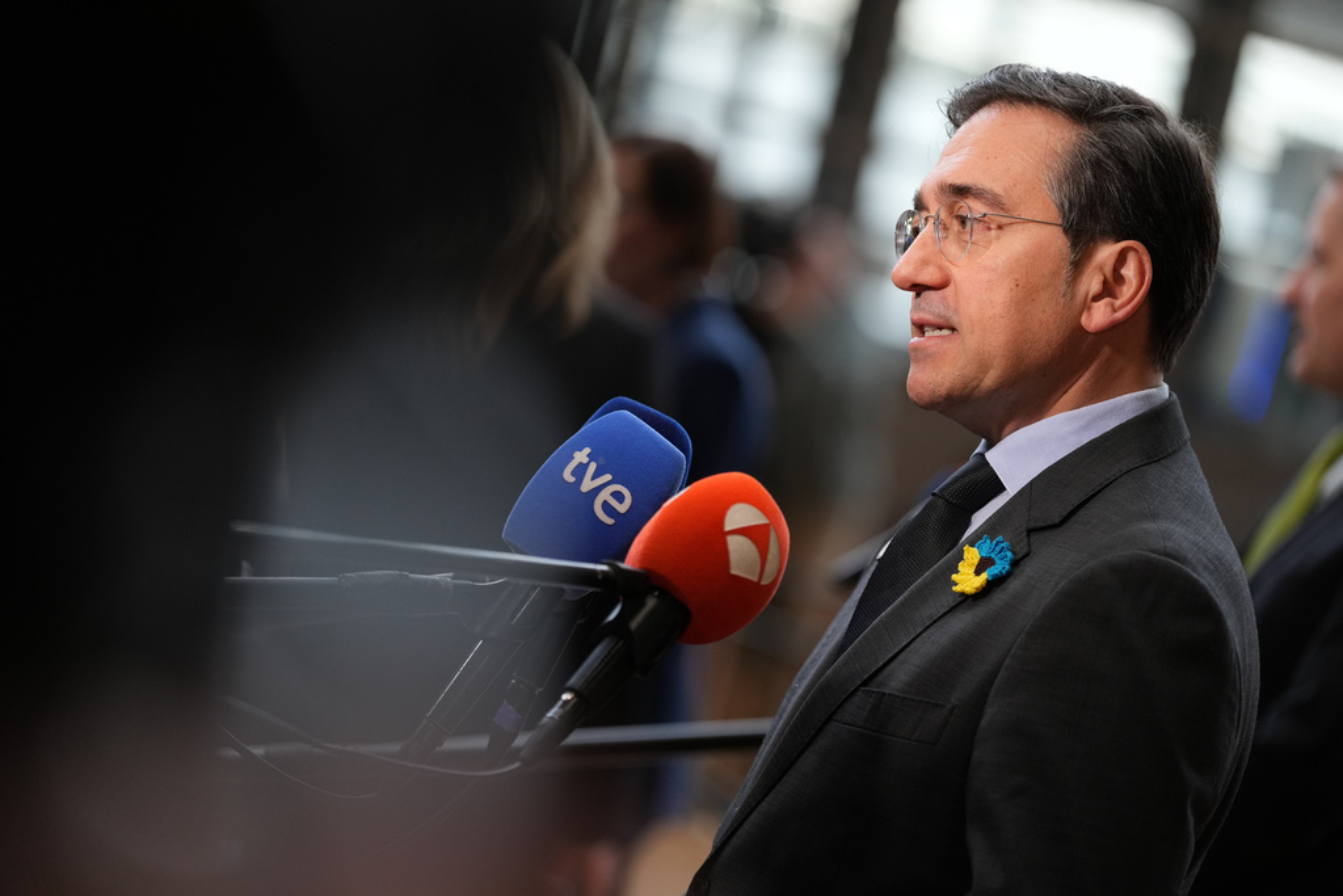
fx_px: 5596
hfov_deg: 13.7
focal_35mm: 150
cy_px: 448
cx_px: 672
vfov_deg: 9.2
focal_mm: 150
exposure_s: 1/400
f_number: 2.8
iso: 1600
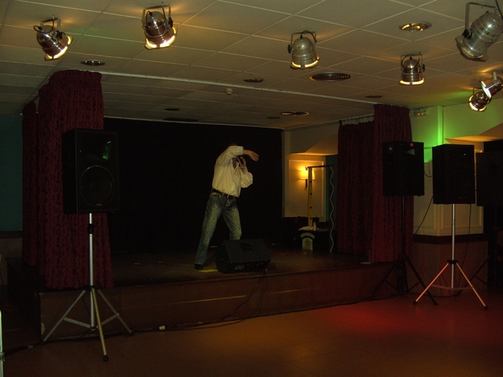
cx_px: 252
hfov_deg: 50.1
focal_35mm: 37
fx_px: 538
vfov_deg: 38.7
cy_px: 188
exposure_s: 1/50
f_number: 2.8
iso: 100
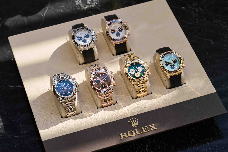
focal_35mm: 105
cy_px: 76
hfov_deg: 19.5
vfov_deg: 13.0
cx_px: 114
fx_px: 665
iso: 800
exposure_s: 1/320
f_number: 10
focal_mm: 105
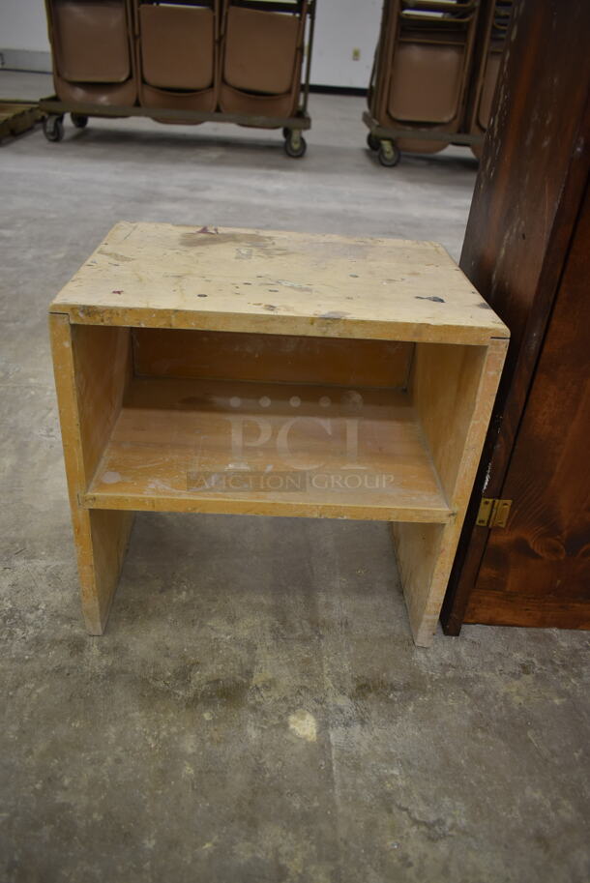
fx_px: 663
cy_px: 442
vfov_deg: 67.3
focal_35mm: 27
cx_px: 295
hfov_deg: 48.0
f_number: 3.5
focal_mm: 18
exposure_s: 1/30
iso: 320
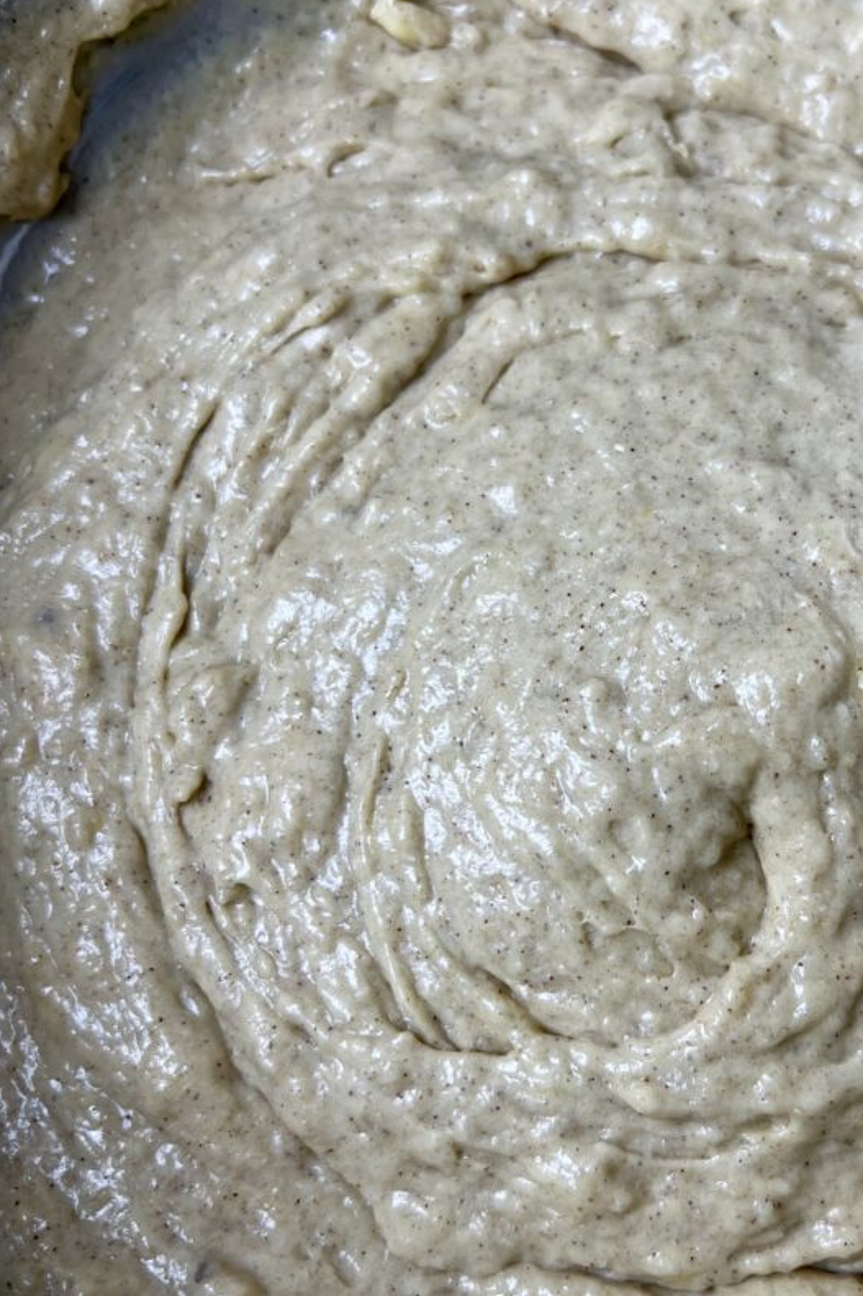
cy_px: 709
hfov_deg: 37.2
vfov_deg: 54.4
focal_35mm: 35
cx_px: 608
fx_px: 1259
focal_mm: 5.7
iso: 40
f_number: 1.5
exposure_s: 1/178
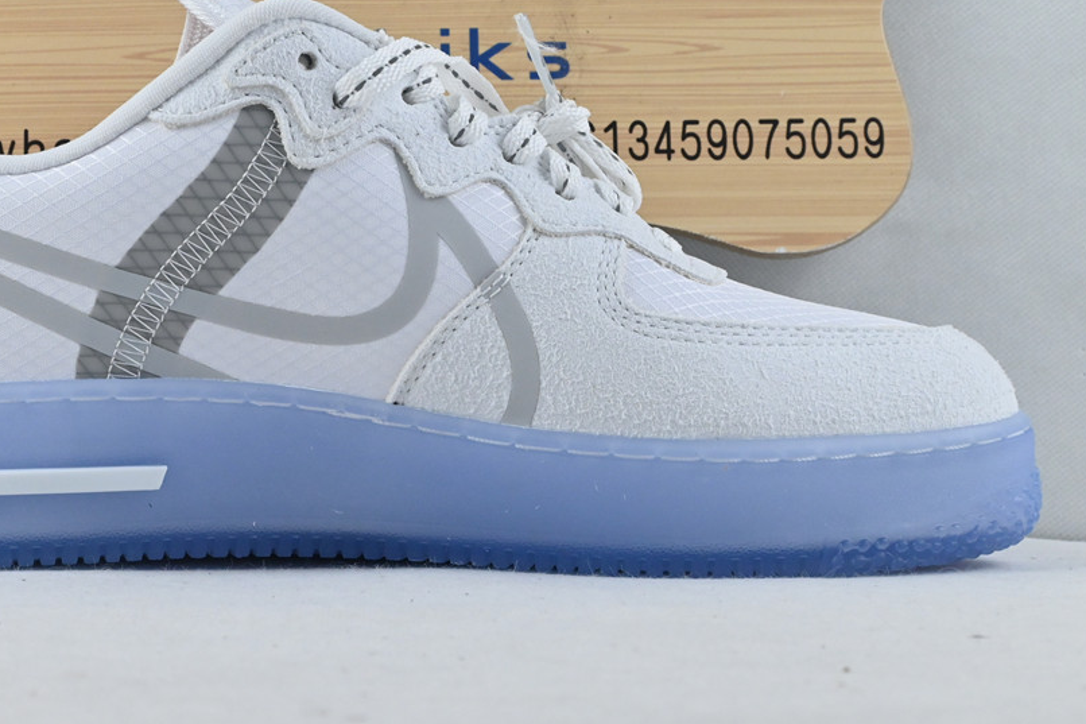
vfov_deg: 20.0
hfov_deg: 29.5
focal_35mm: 68
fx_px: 2054
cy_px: 295
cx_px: 393
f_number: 10
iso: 1000
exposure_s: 1/200
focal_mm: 30.5
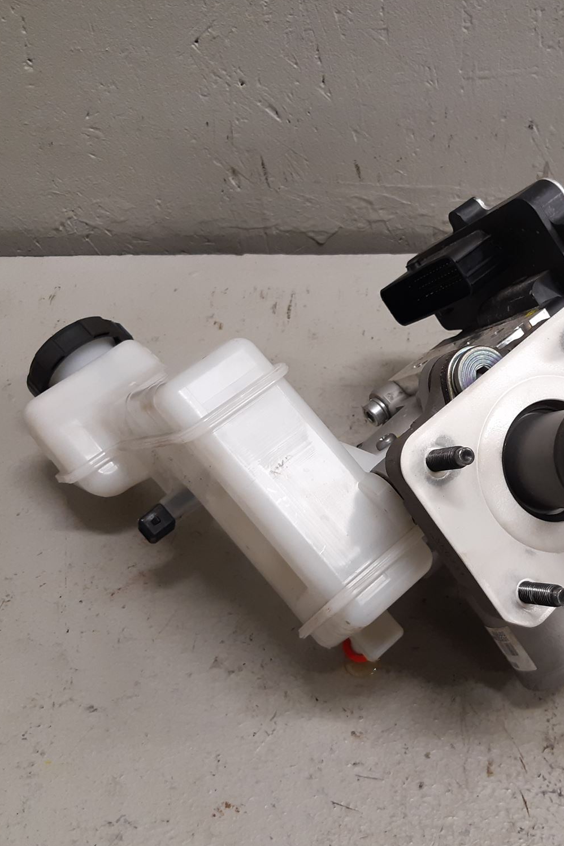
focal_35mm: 37
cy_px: 418
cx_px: 427
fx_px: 869
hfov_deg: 35.1
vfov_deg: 51.9
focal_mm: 3.93
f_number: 1.7
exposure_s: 1/50
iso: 125
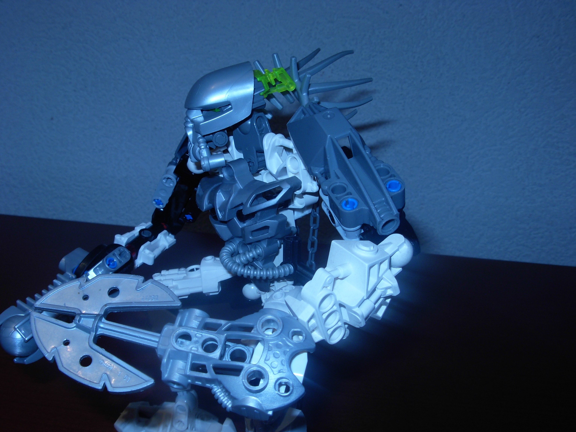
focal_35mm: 45
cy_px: 216
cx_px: 288
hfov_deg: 42.1
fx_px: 749
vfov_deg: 32.2
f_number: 5.3
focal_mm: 7.5
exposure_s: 1/22.6
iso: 79
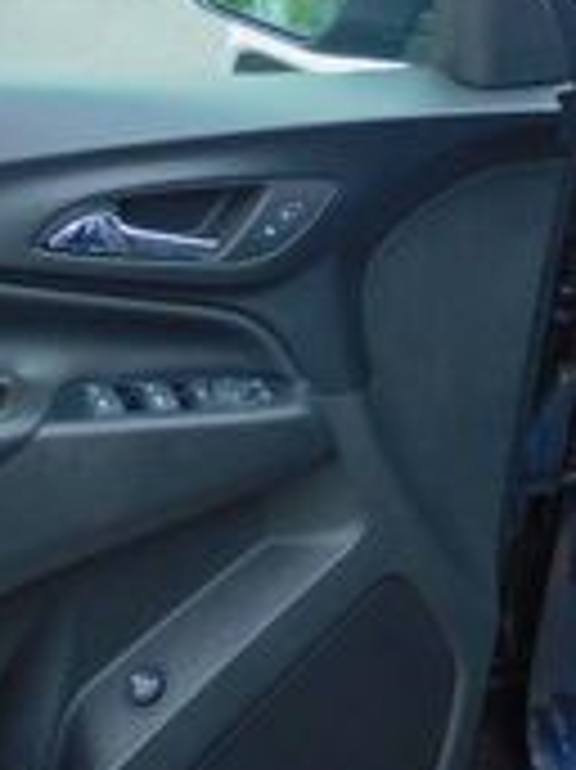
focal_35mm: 90
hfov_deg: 16.4
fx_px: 1999
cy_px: 189
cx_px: 310
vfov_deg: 21.6
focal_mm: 4.3
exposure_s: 1/200
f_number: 3.3
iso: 125
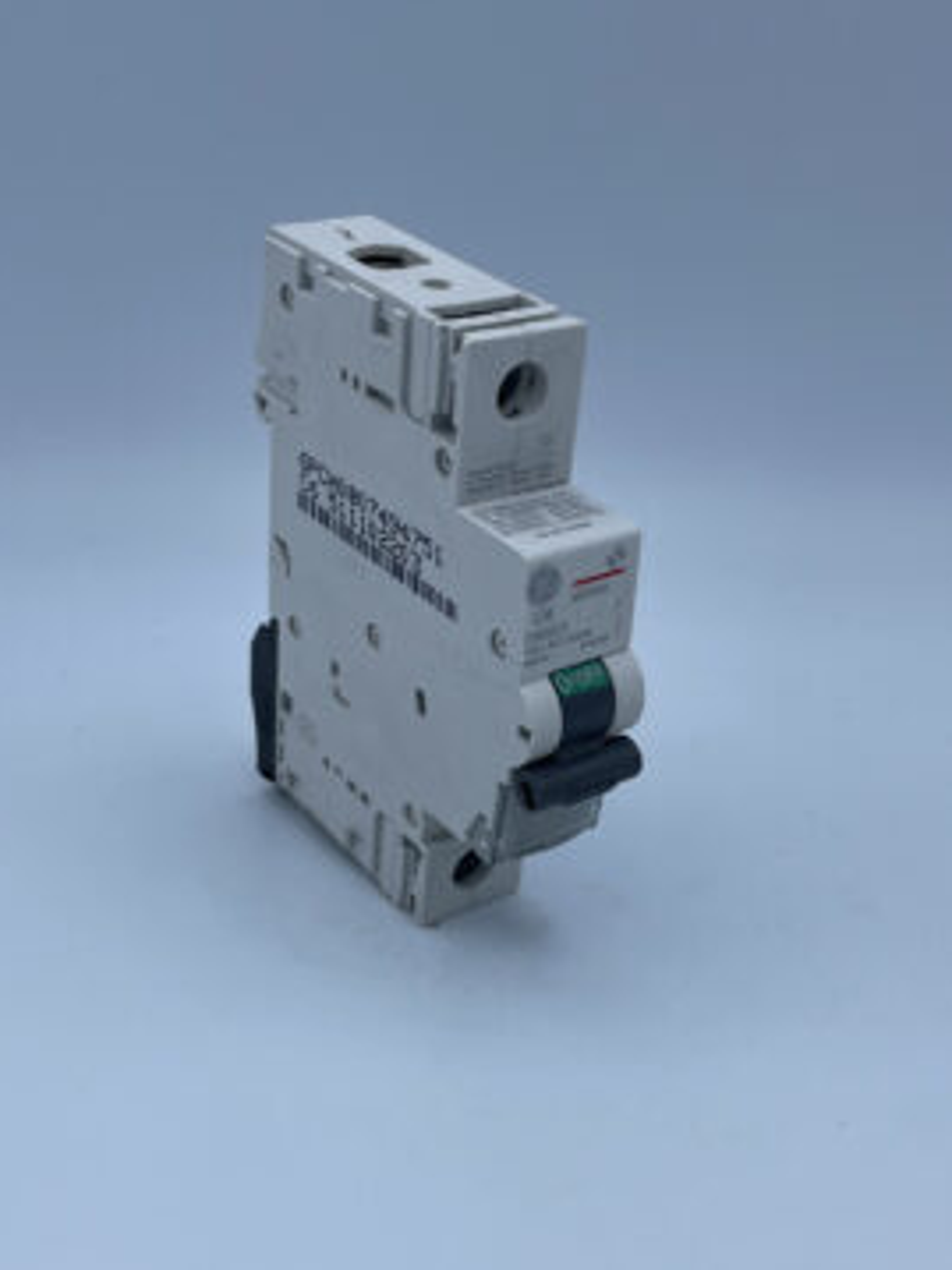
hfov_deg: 48.1
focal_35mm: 29
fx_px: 1064
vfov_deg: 61.6
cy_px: 584
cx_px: 428
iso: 50
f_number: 1.6
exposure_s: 1/2882
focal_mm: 4.2
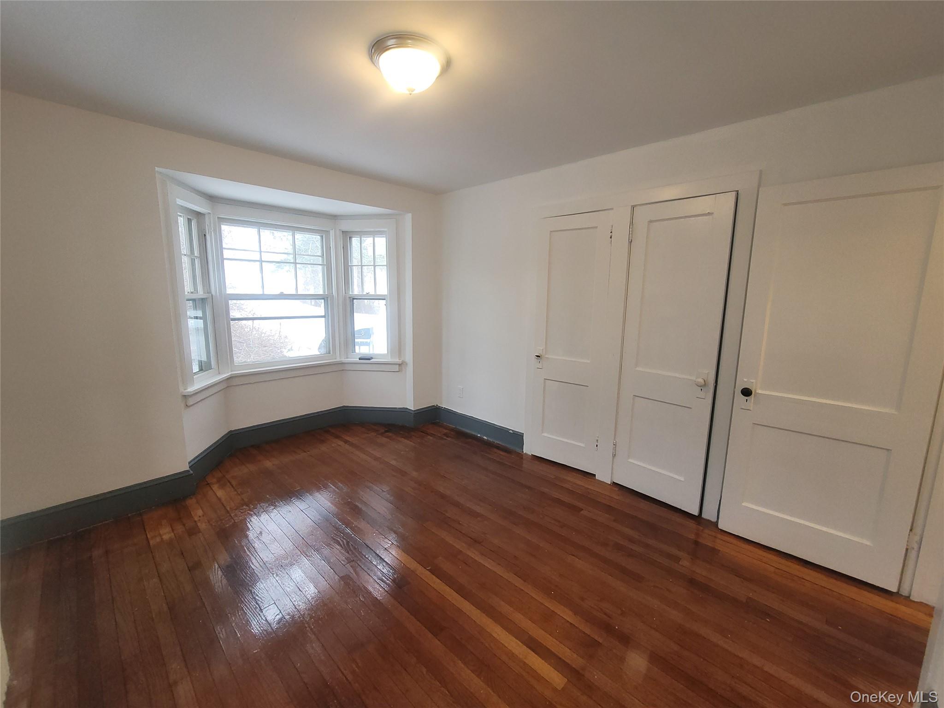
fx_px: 355
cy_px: 354
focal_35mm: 13
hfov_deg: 106.2
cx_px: 472
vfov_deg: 89.9
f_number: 2.2
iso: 125
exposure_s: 1/60
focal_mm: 2.2
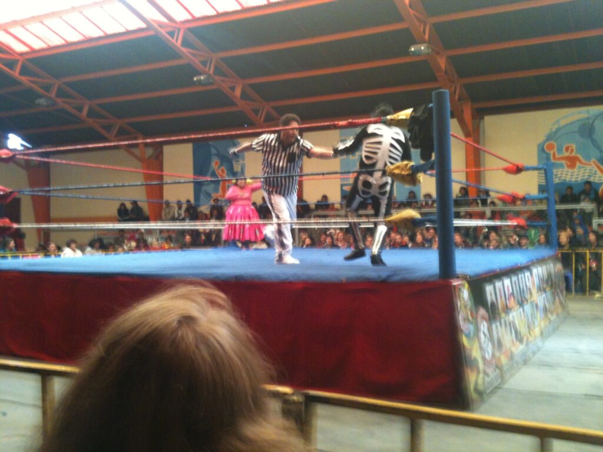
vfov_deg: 40.7
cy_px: 226
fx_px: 610
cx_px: 302
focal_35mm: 35
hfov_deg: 52.6
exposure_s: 1/15
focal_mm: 3.85
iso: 125
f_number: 2.8
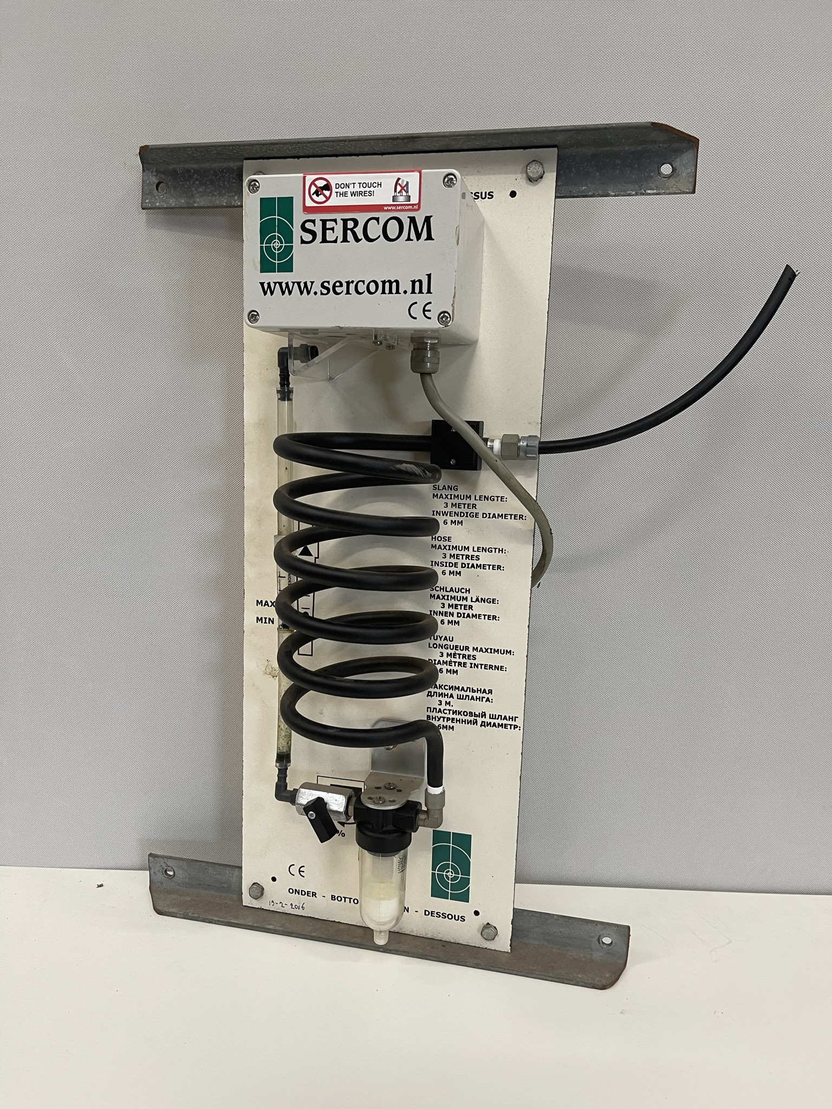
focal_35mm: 26
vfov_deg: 67.3
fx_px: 833
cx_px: 416
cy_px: 554
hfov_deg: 53.1
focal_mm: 5.1
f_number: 1.6
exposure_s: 1/73
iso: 125
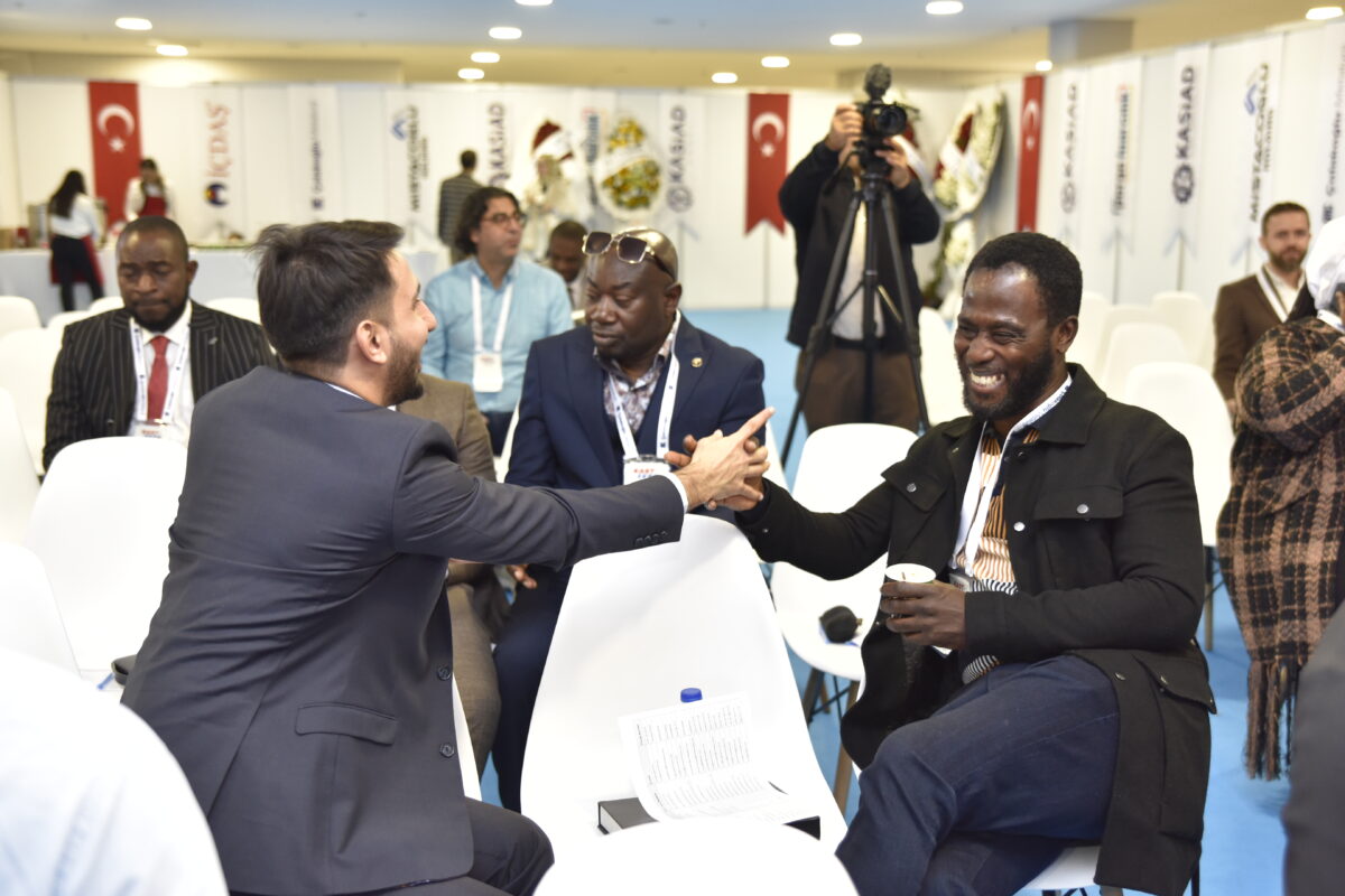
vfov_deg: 30.5
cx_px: 672
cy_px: 448
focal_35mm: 44
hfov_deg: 44.5
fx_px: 1644
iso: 2000
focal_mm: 44
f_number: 2.8
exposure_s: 1/100
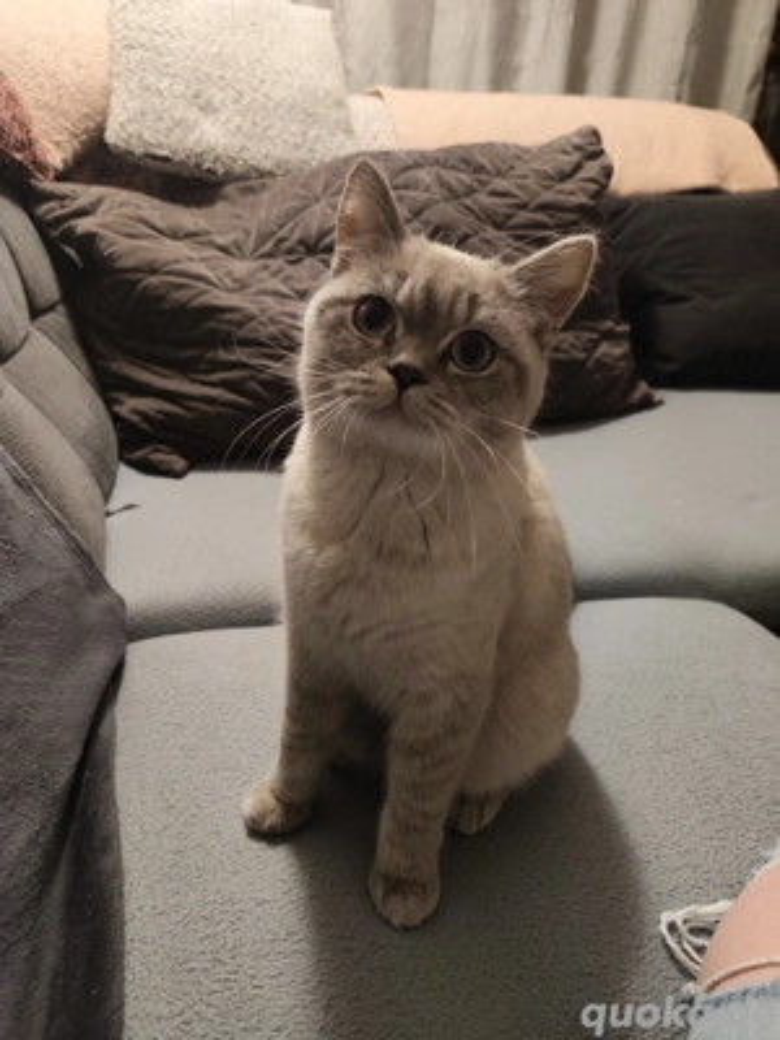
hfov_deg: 58.9
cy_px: 520
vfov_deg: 73.9
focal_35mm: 23
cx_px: 390
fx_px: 691
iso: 1000
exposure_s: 1/31.6
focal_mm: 6.19
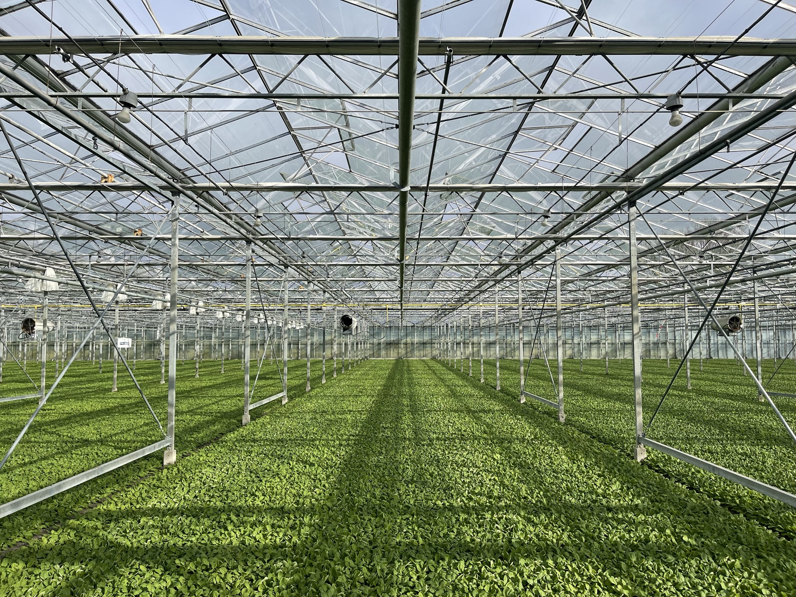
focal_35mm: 26
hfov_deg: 67.3
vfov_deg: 53.1
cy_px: 298
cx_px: 398
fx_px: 598
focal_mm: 5.1
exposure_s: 1/3003
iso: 32
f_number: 1.6
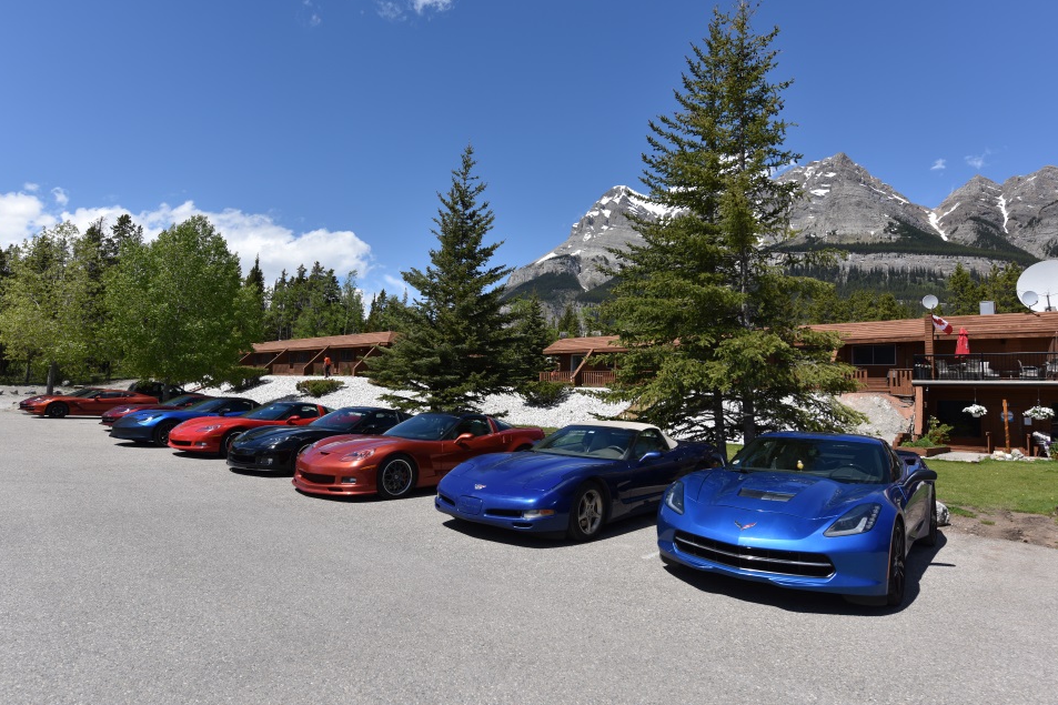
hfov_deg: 81.2
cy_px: 345
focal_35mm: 21
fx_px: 617
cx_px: 508
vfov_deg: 59.5
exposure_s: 1/500
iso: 100
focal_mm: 20
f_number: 7.1
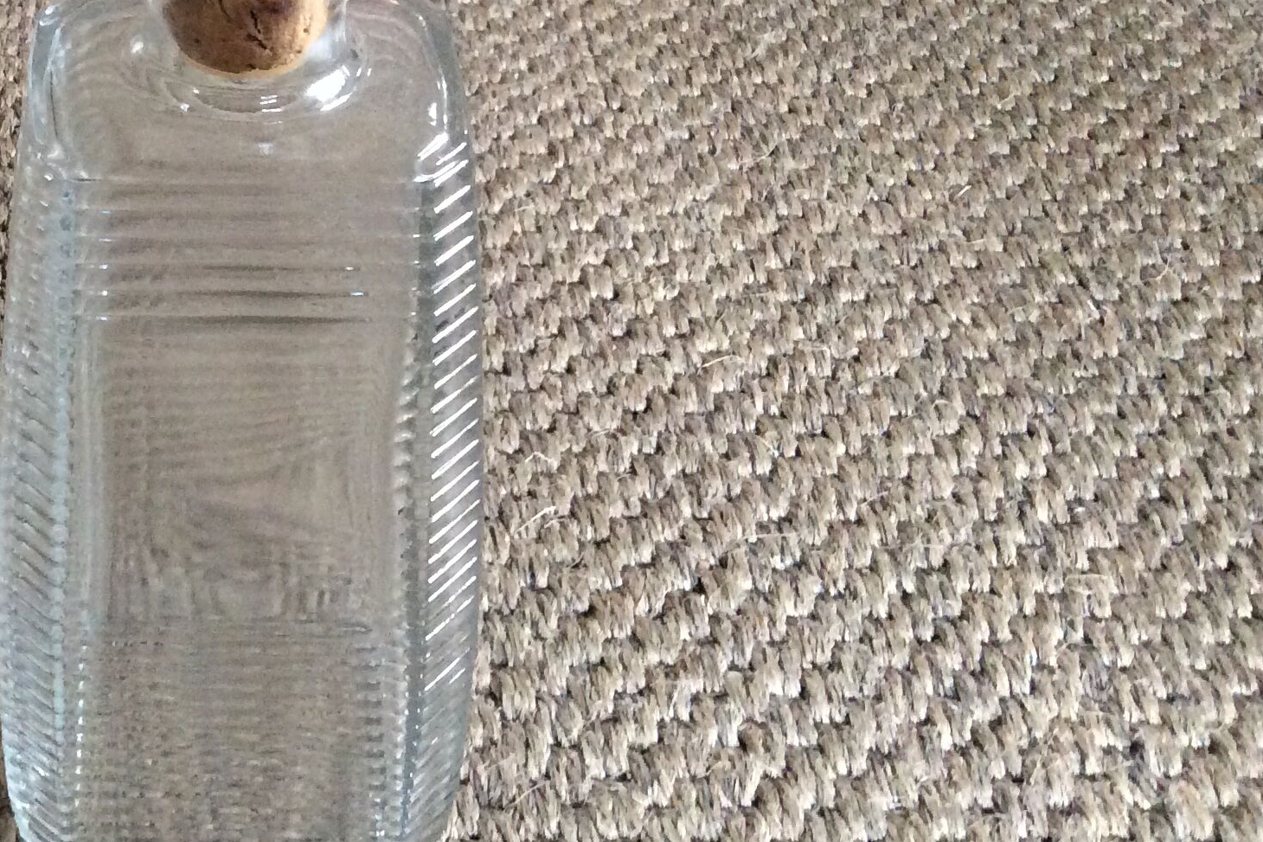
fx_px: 2070
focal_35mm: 59
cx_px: 178
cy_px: 196
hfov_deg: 32.6
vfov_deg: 22.7
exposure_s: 1/25
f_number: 2.4
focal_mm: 3.3
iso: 250
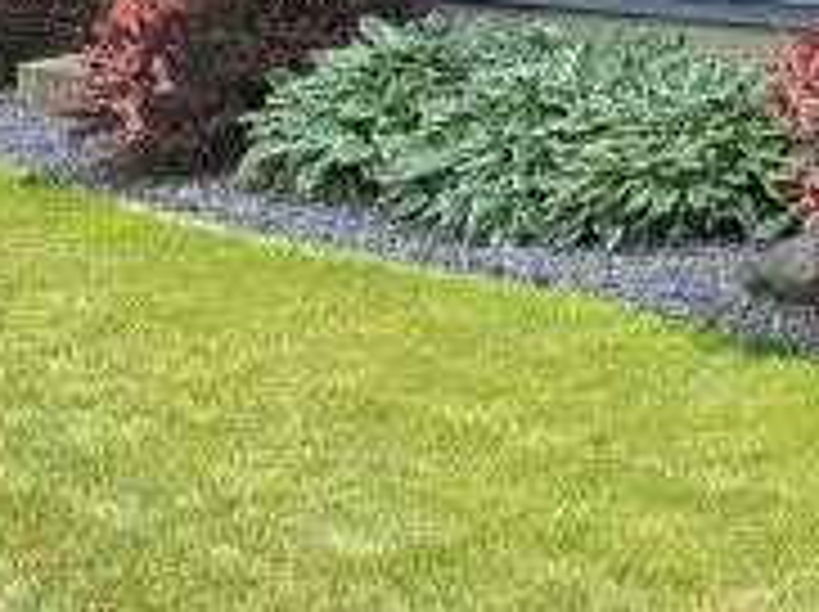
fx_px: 1914
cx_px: 1125
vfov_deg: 16.8
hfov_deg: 21.4
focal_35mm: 81
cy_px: -243
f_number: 1.8
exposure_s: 1/945
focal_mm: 5.54
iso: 40
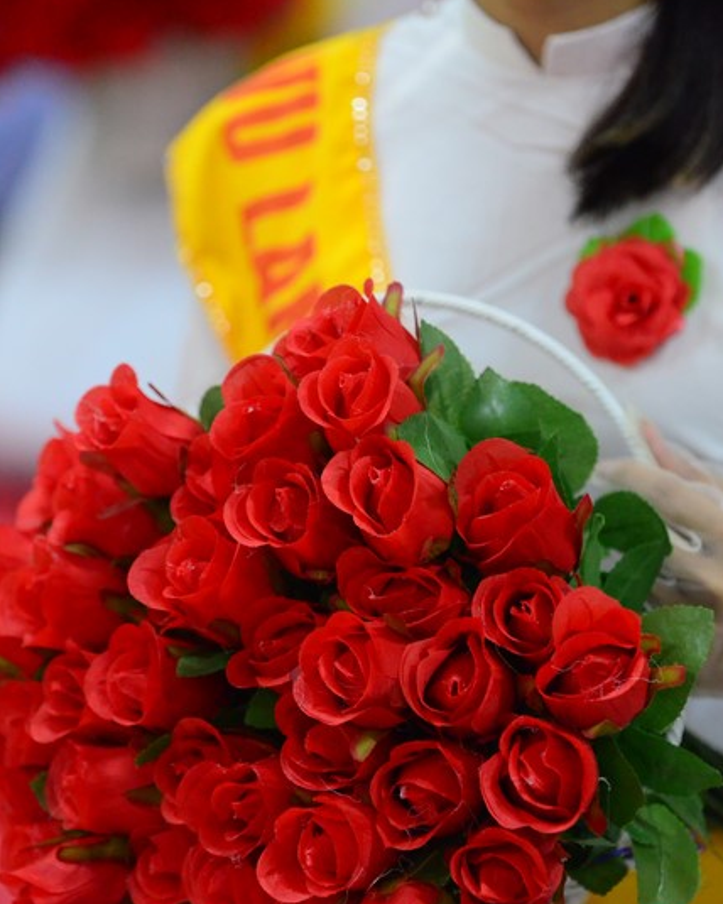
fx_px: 5712
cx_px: 362
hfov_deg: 7.2
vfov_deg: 9.0
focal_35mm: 214
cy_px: 473
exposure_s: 1/160
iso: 4000
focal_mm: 125
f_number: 2.8
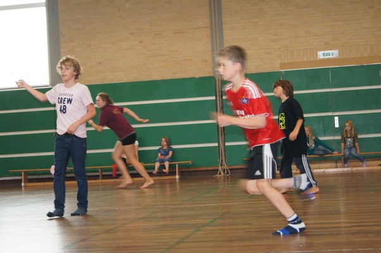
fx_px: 793
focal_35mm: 75
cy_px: 126
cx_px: 190
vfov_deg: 18.1
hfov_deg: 27.0
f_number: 5.6
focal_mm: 50
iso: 800
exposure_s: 1/80
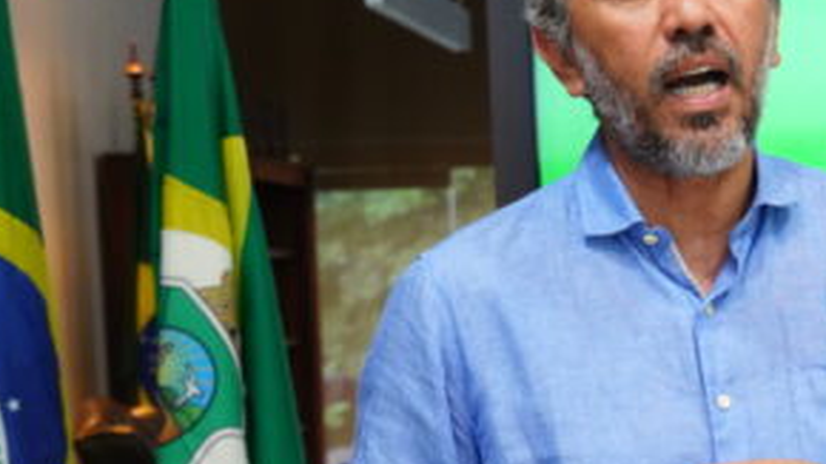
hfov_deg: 21.3
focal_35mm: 97
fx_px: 2124
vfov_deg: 12.4
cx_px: 820
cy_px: 437
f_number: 4
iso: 3200
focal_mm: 35
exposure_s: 1/160
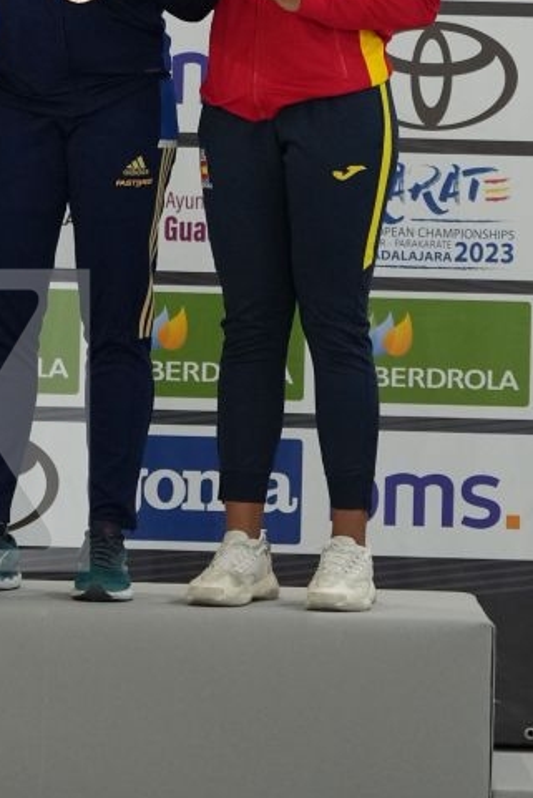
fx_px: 5814
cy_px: -169
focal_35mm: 262
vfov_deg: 7.8
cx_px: -65
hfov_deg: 5.2
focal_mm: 70
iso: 2000
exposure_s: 1/500
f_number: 2.8
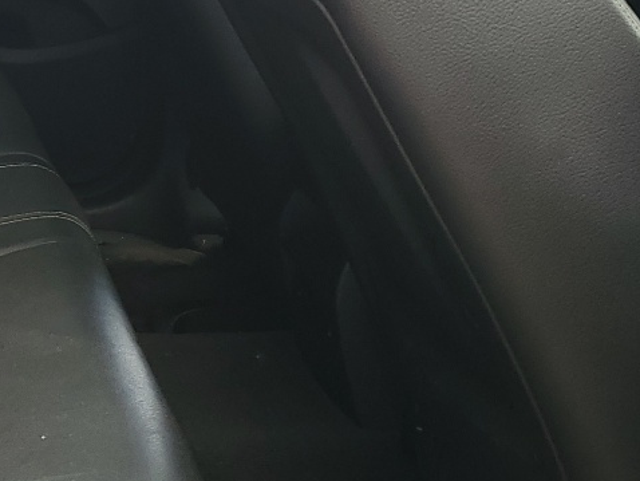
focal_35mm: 87
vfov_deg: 16.7
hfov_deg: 21.4
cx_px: -56
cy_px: 19
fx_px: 1609
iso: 55
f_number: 1.5
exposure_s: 1/120
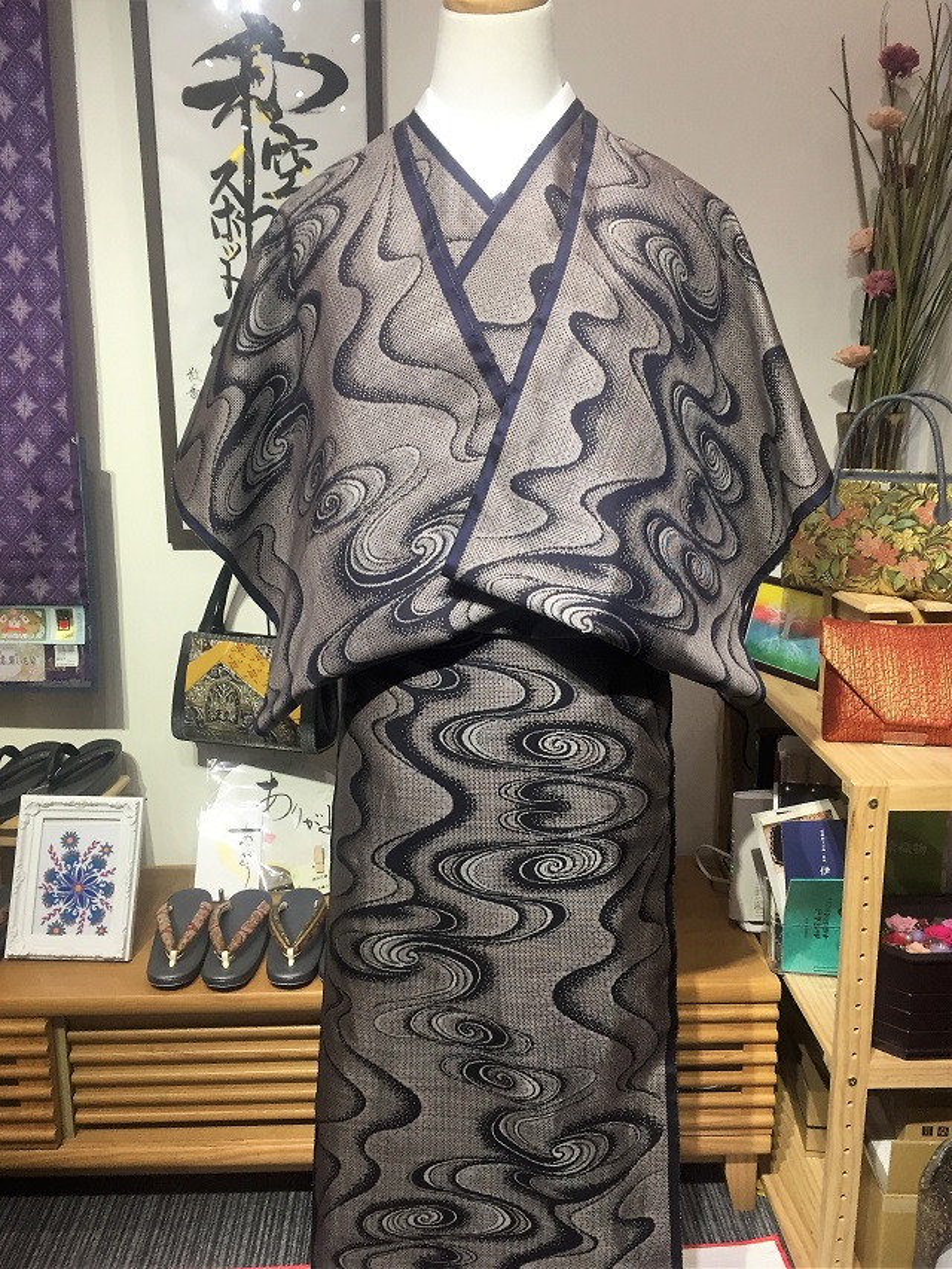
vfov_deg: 61.7
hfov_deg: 48.2
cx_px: 476
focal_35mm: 29
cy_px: 634
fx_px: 1063
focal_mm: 4.15
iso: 40
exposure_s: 1/30
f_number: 2.2
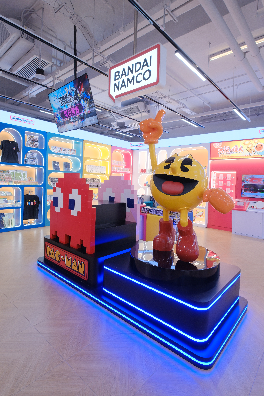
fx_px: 209
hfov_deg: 64.6
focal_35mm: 19
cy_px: 189
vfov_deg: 86.9
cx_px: 131
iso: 640
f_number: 3.6
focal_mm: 11.5
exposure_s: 1/100
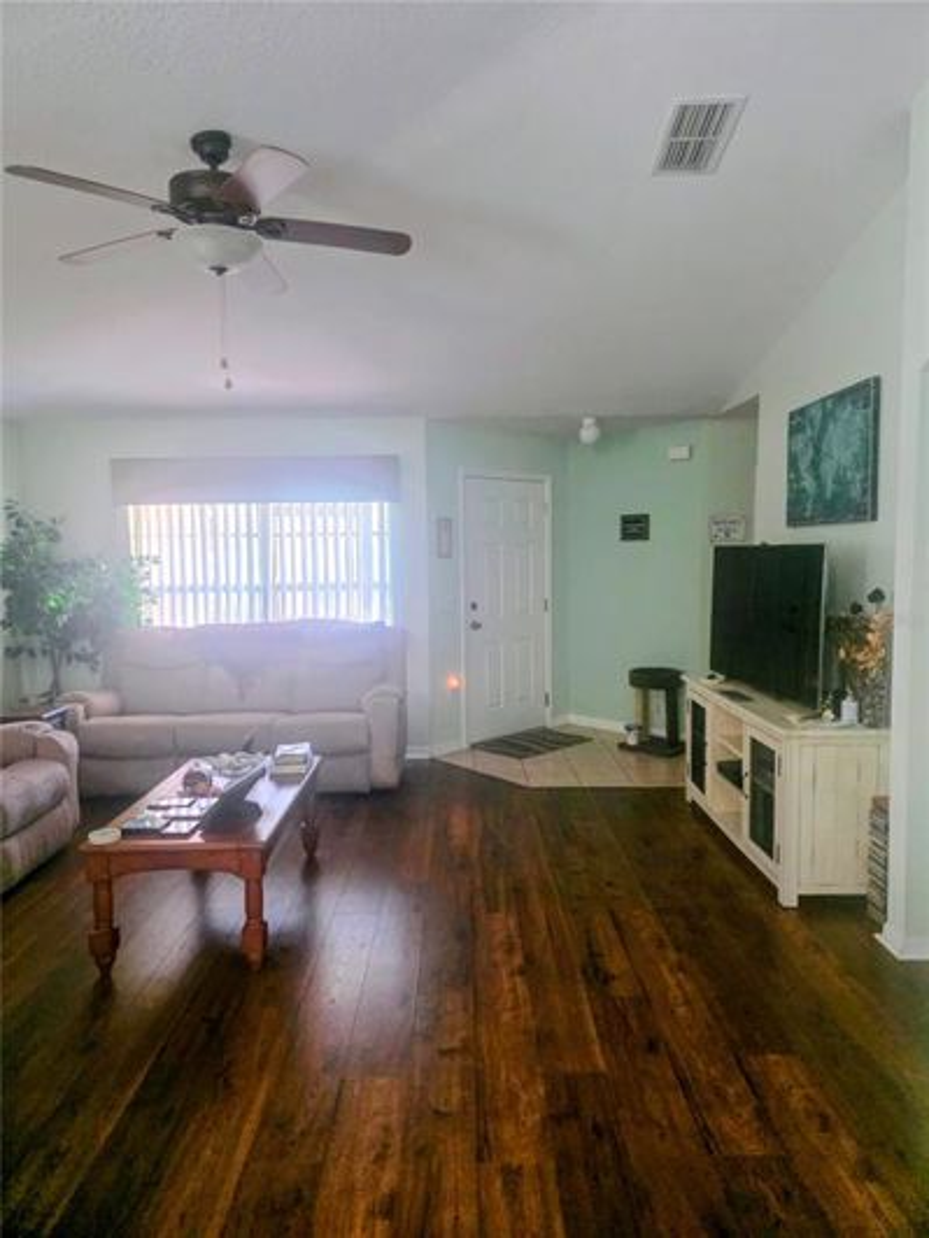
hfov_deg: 58.9
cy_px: 619
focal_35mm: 23
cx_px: 464
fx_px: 823
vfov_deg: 73.9
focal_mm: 6.3
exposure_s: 1/120
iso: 1250
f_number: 1.7
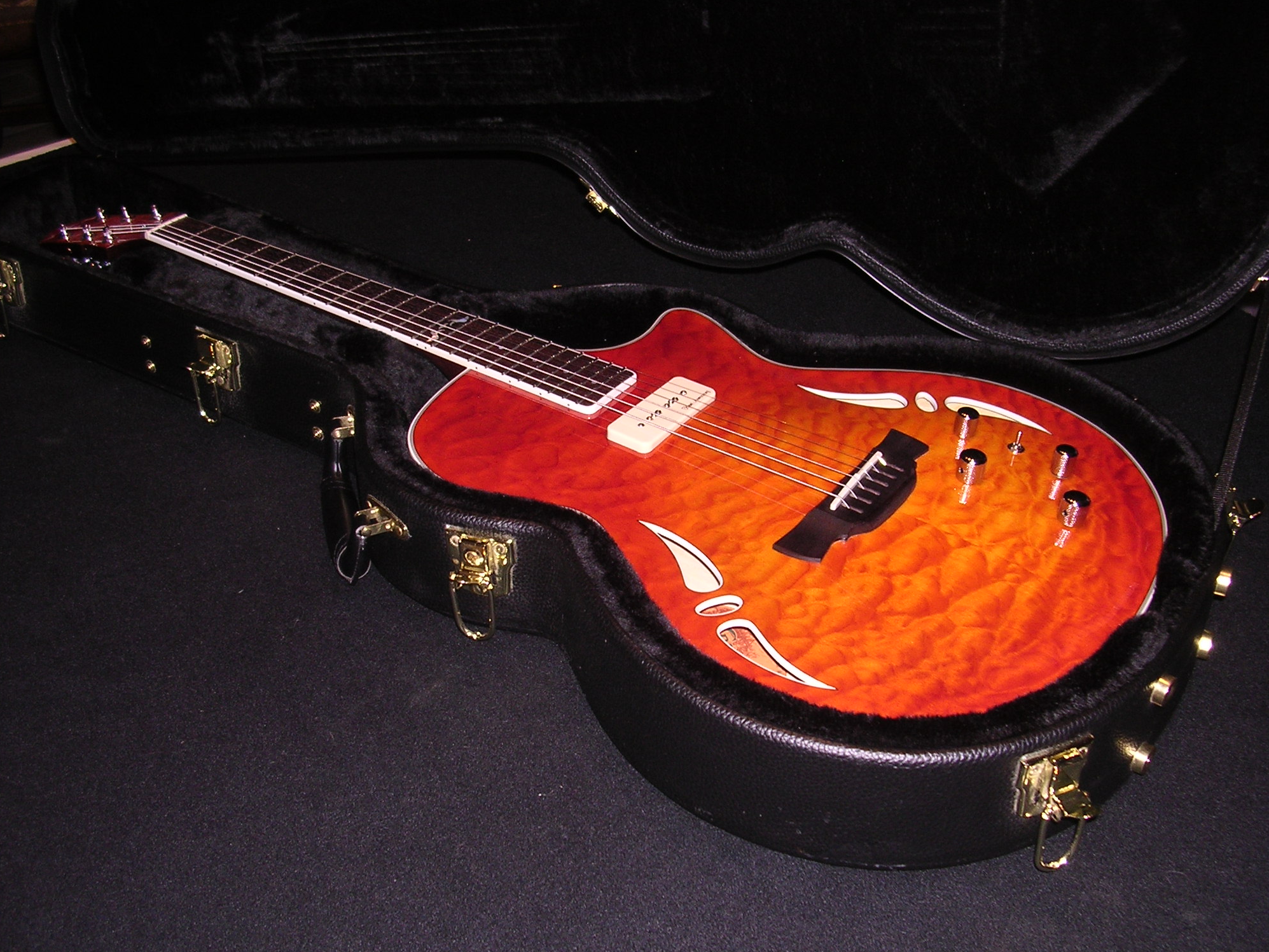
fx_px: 1430
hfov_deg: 47.9
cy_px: 470
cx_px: 632
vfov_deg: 36.8
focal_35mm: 39
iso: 123
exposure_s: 1/60.1
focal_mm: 5.8
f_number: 2.8
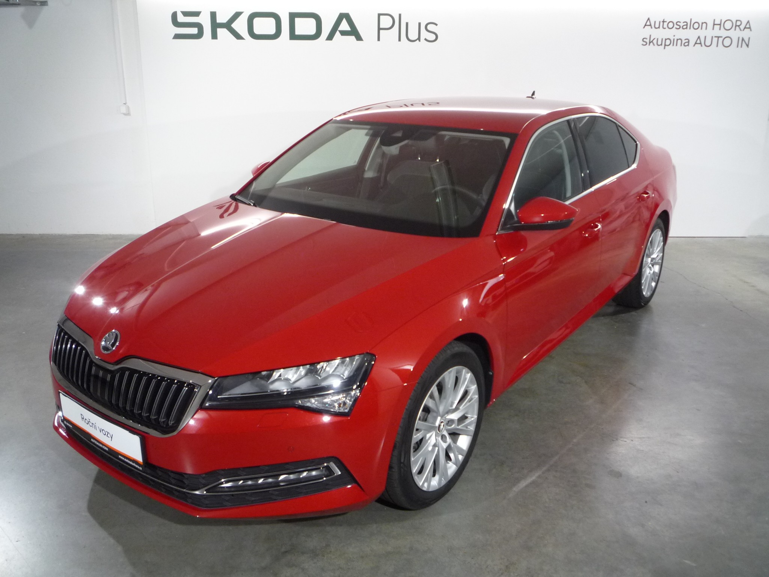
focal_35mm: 30
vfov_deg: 46.8
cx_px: 384
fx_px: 666
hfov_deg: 60.0
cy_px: 288
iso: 250
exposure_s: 1/30
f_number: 3.3
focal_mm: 5.2
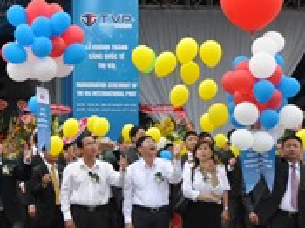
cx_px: -146
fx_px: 913
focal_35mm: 104
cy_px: 81
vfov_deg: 14.2
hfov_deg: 17.2
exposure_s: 1/400
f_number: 10
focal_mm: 21
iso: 800
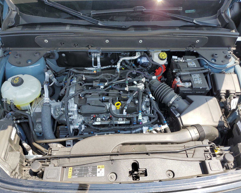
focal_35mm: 28
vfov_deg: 51.5
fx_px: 200
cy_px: 96
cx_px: 125
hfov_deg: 62.2
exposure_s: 1/769
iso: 50
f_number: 1.5
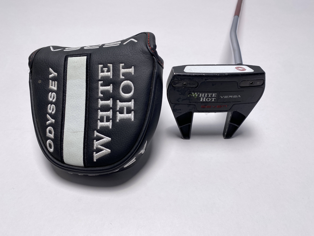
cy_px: 118
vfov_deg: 53.1
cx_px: 157
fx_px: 236
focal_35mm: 26
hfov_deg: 67.3
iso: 32
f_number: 1.8
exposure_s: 1/647
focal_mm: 4.25
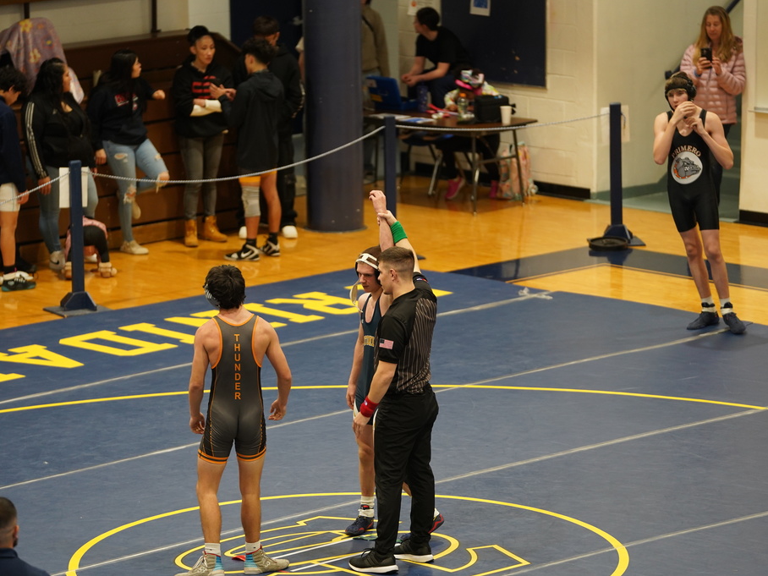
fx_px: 4814
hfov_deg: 9.1
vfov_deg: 6.8
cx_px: 379
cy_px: 288
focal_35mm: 217
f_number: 2.8
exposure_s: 1/250
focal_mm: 200
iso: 1600
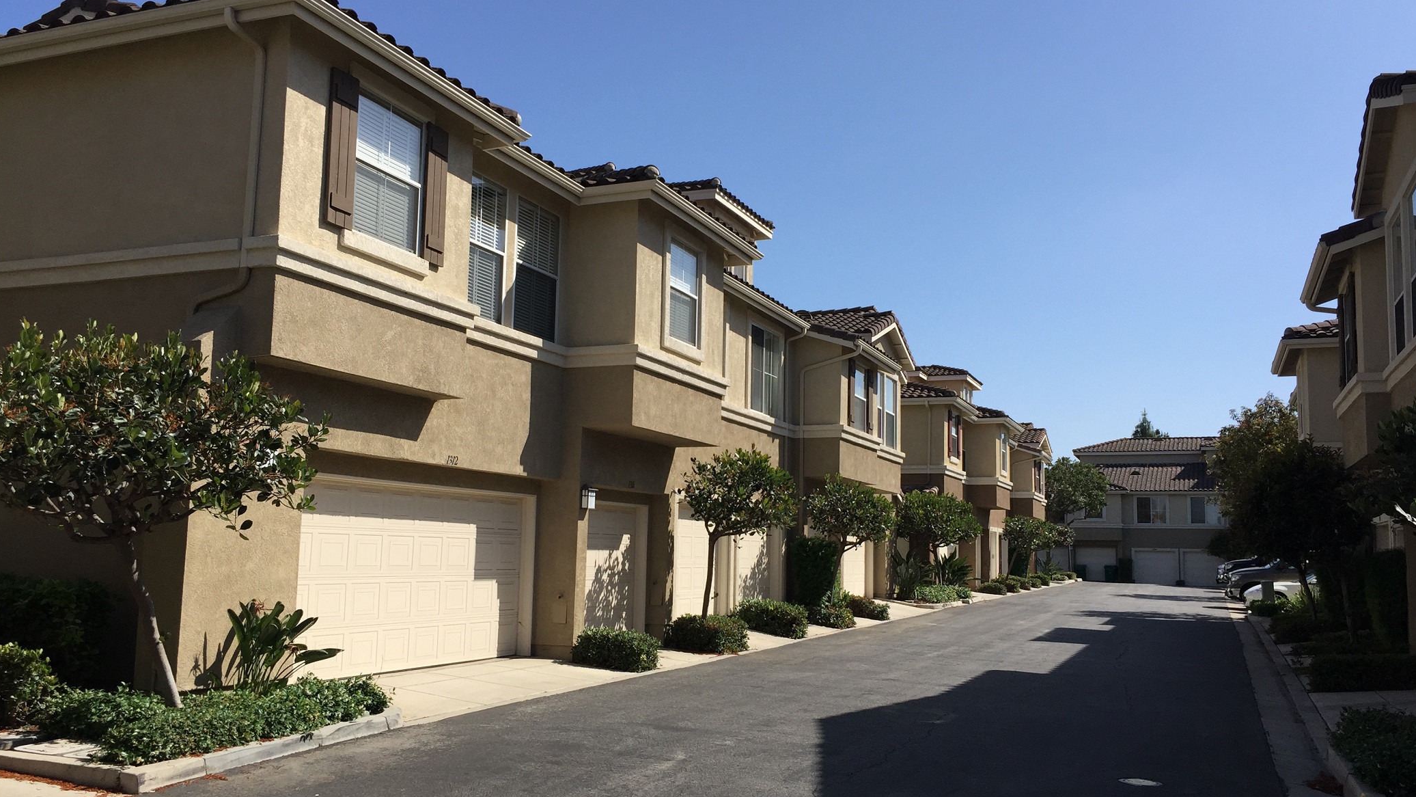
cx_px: 708
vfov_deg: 36.6
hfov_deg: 61.0
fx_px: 1201
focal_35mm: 32
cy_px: 440
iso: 32
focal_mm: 4.15
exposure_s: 1/2198
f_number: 2.2
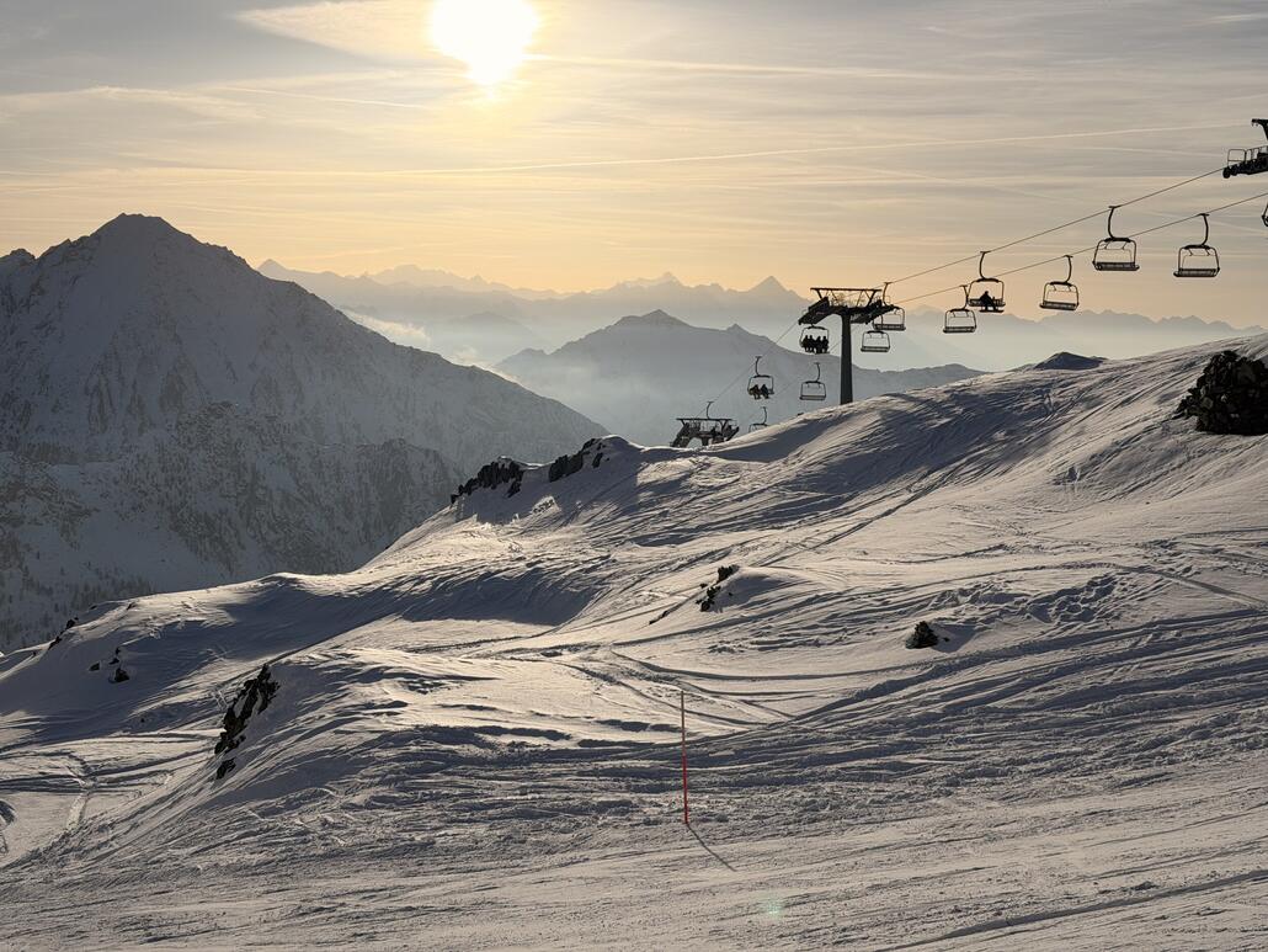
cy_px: 476
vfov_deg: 30.3
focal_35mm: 48
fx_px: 1759
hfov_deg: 39.6
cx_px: 634
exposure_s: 1/27778
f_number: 1.78
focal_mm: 6.76
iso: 64
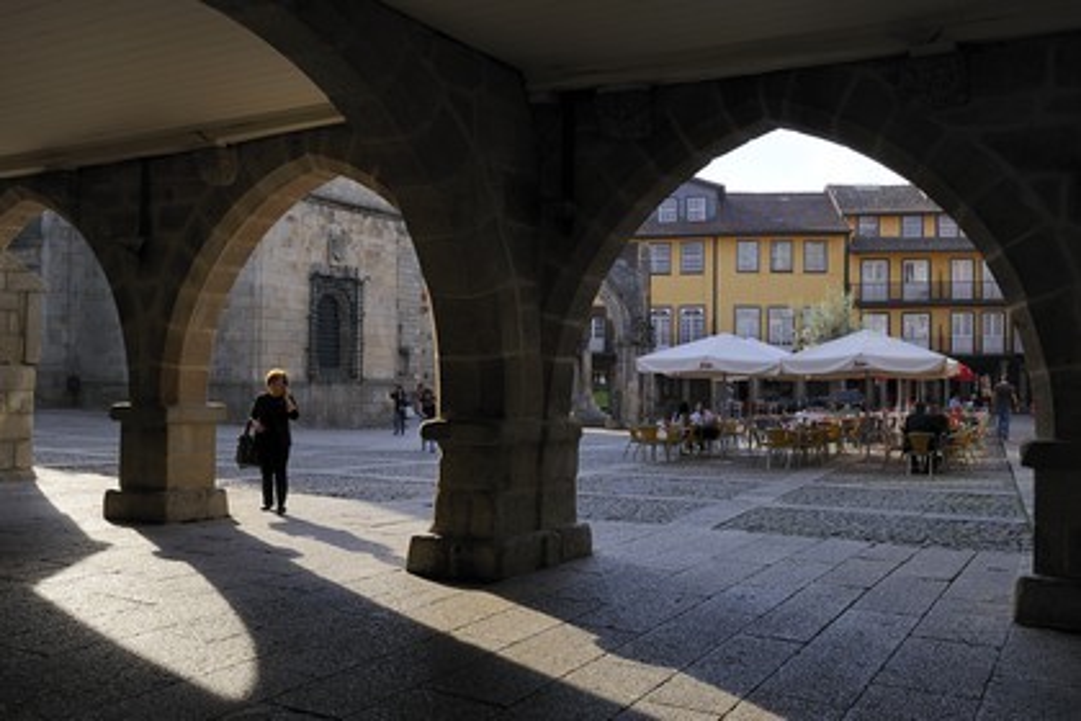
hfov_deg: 60.3
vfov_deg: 42.3
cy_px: 360
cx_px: 540
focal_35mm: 31
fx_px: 931
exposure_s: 1/160
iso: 200
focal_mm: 31
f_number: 9
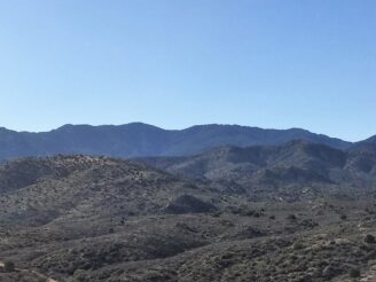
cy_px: 170
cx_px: 202
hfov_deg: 28.6
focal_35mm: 68
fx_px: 739
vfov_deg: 21.6
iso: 32
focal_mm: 4.15
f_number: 2.2
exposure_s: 1/3597
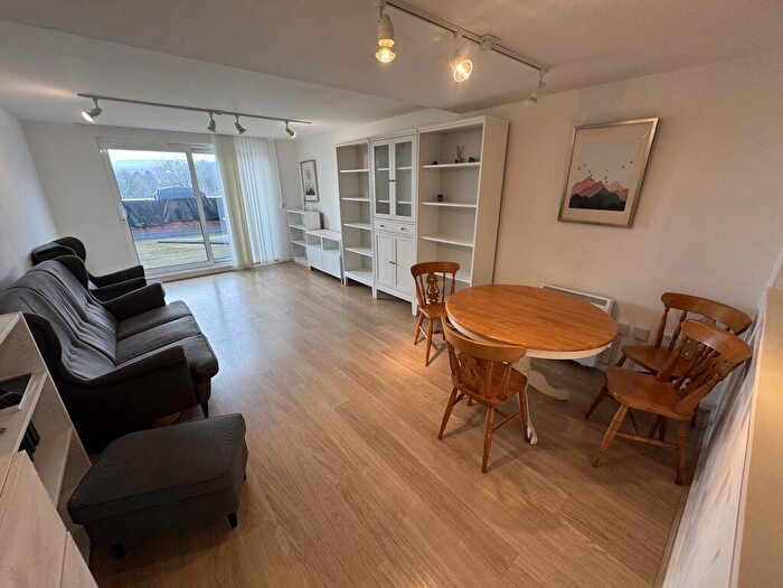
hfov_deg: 102.1
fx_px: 317
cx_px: 392
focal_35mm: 14
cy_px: 294
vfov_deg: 85.7
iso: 80
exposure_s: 1/100
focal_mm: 2.22
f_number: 2.2
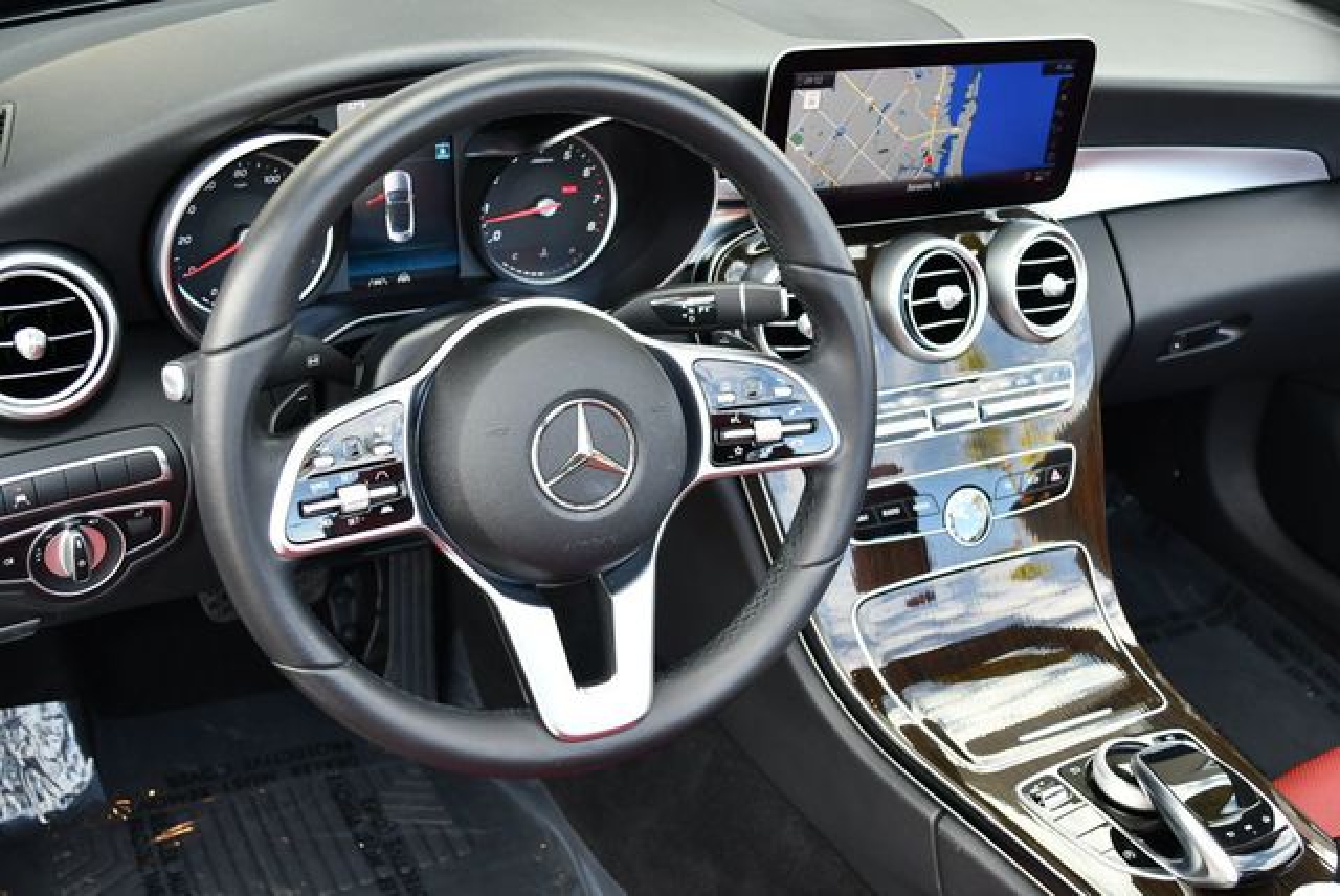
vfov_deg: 33.5
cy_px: 448
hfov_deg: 48.4
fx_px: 1490
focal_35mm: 40
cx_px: 670
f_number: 3.8
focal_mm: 20
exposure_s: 1/250
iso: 500
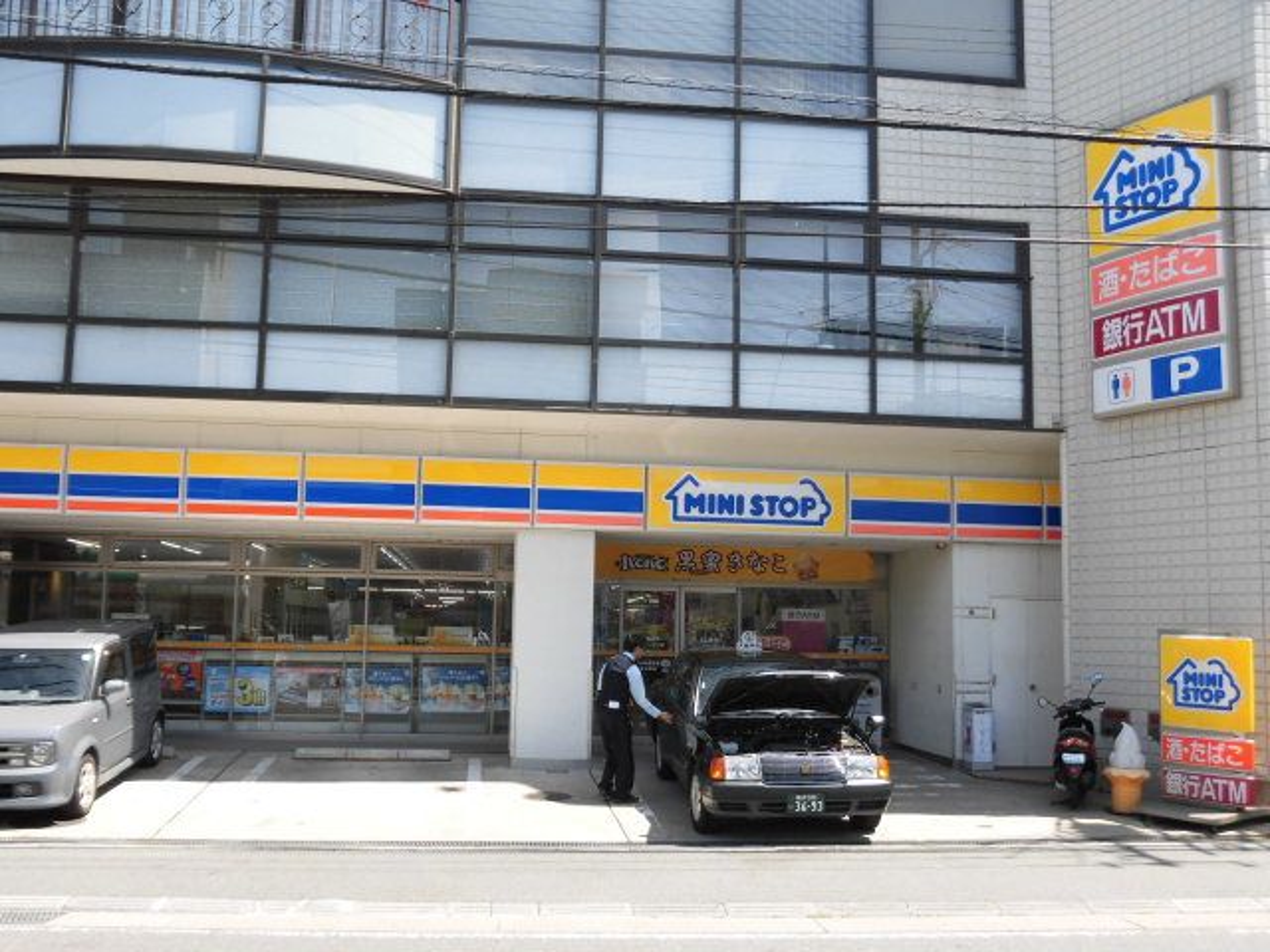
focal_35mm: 38
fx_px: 1394
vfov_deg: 37.7
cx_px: 635
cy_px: 476
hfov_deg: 49.0
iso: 100
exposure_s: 1/400
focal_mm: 6.77
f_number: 3.7
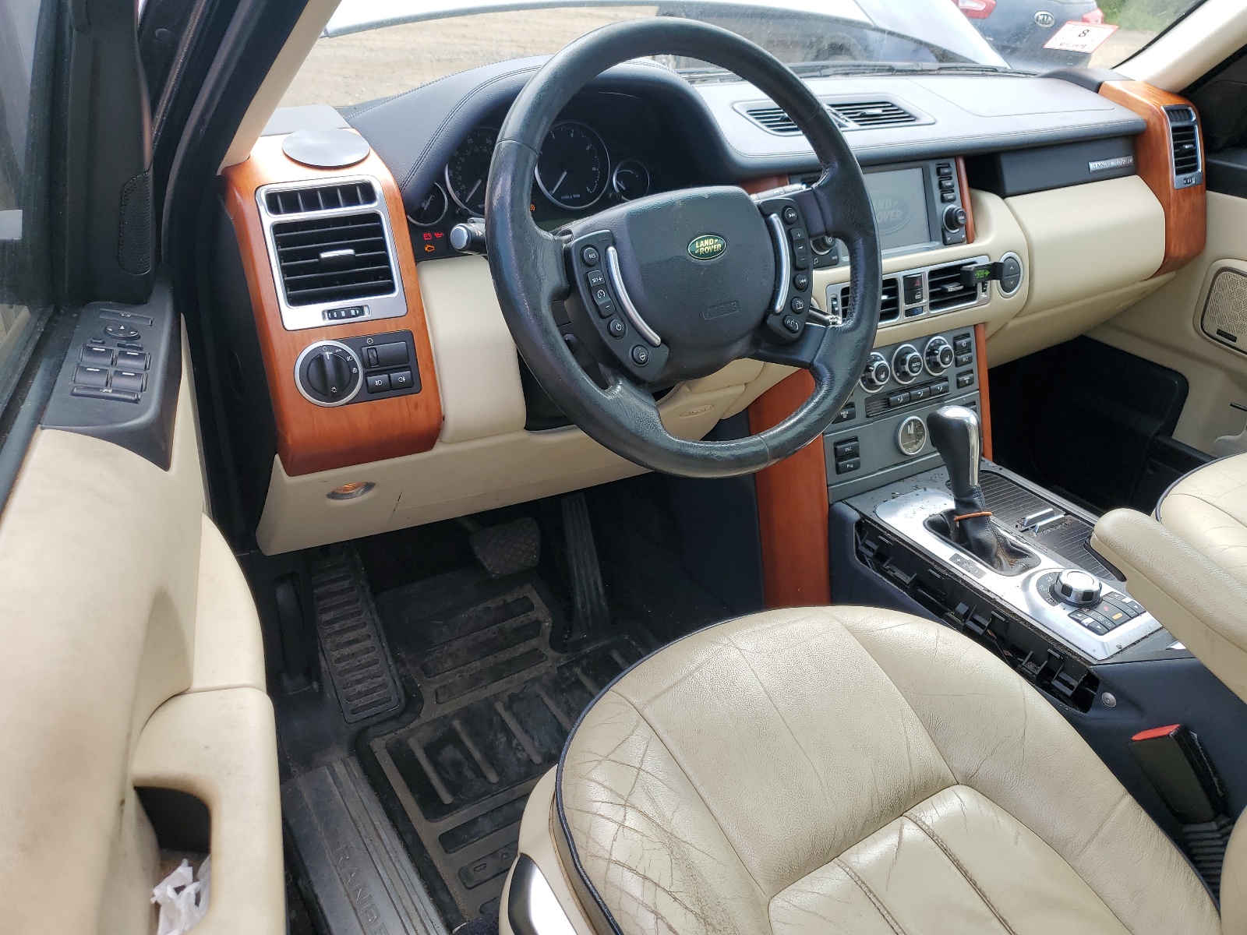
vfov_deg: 53.1
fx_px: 937
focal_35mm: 26
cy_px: 468
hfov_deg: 67.3
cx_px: 624
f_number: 1.5
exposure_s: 1/385
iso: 50
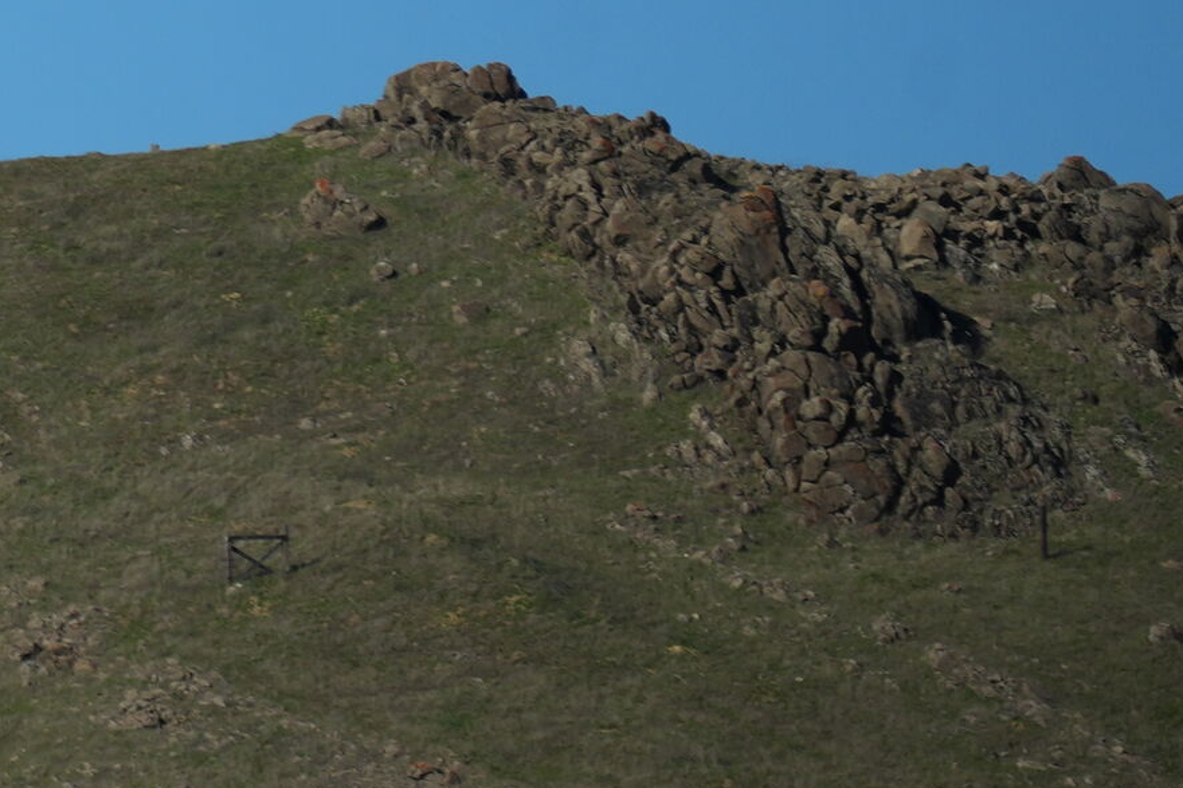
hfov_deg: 2.4
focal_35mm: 873
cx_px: -1505
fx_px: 28680
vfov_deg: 1.6
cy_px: -537
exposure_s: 1/1000
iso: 160
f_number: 7.1
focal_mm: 178
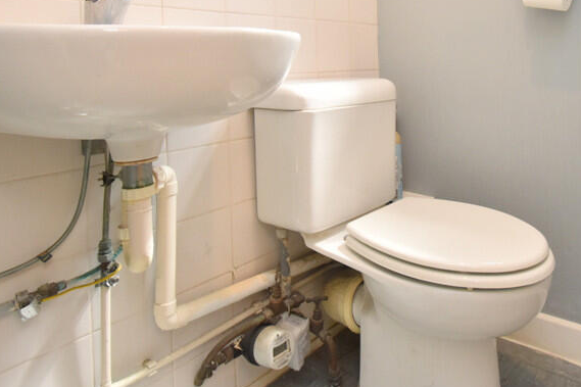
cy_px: 47
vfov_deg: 44.2
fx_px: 436
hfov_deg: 65.6
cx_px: 389
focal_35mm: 27
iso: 800
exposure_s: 1/160
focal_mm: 10
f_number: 4.5
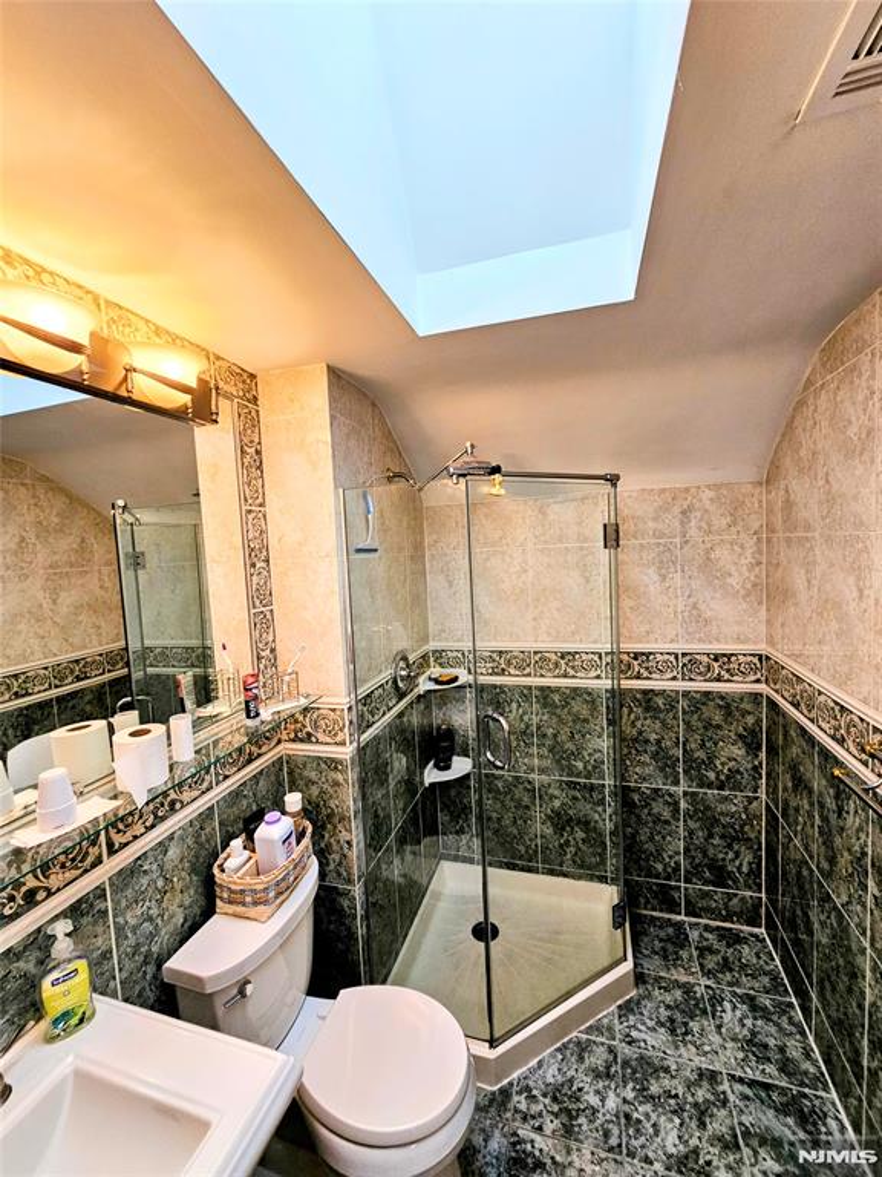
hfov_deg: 89.9
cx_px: 441
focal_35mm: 13
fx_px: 442
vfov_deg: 106.2
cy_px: 588
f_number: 2.2
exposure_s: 1/60
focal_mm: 2.2
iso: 80
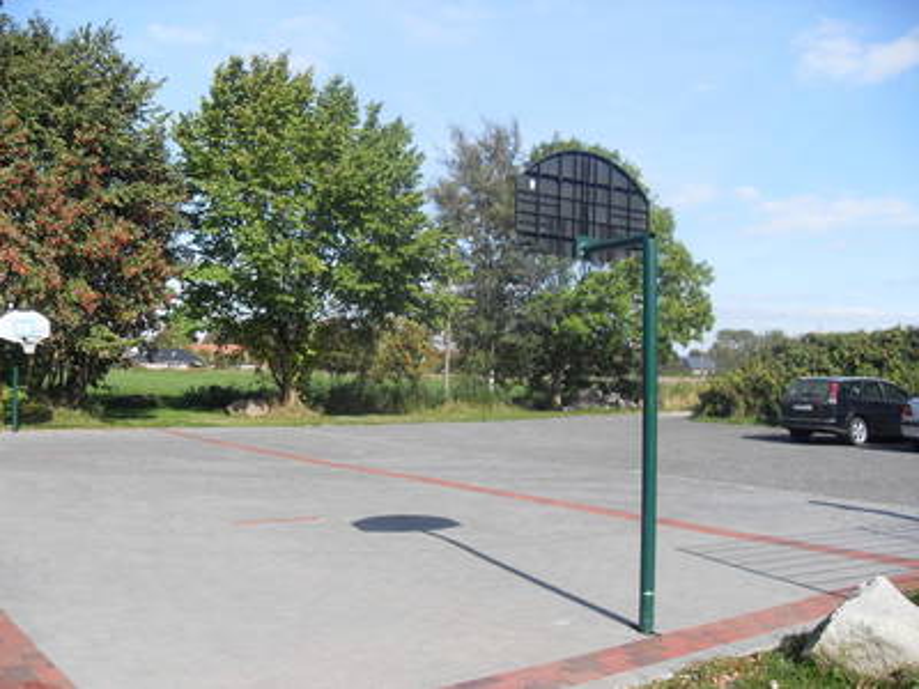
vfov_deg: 41.8
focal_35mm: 34
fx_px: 903
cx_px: 460
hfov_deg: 54.0
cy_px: 344
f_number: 7
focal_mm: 6.3
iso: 80
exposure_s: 1/125
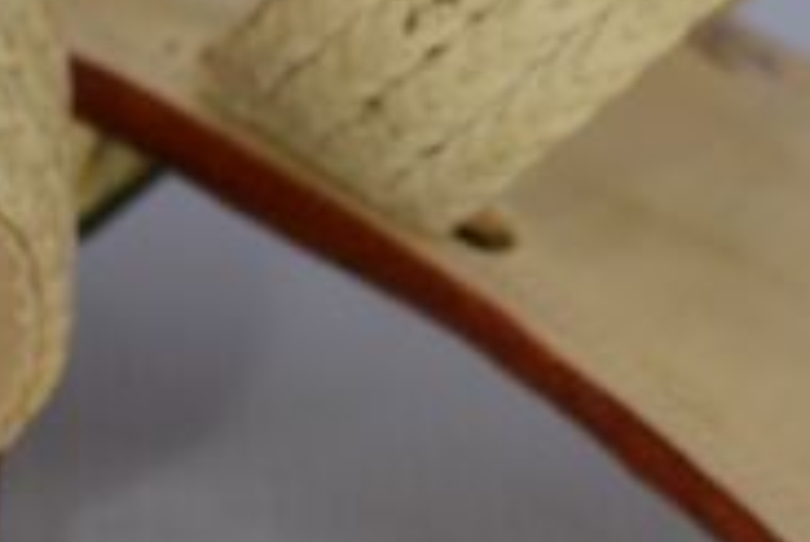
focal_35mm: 326
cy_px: 610
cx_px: 502
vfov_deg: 4.2
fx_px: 7341
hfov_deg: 6.3
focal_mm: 50
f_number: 4
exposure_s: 1/8
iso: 100
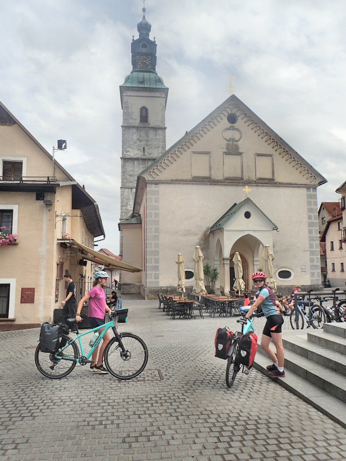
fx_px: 333
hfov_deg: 54.9
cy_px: 230
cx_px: 173
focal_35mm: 25
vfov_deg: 69.4
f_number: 8
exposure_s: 1/200
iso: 100
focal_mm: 4.5
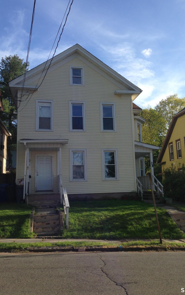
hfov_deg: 35.3
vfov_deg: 54.0
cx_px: 102
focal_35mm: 36
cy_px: 143
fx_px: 290
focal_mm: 4.13
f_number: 2.4
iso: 50
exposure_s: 1/919
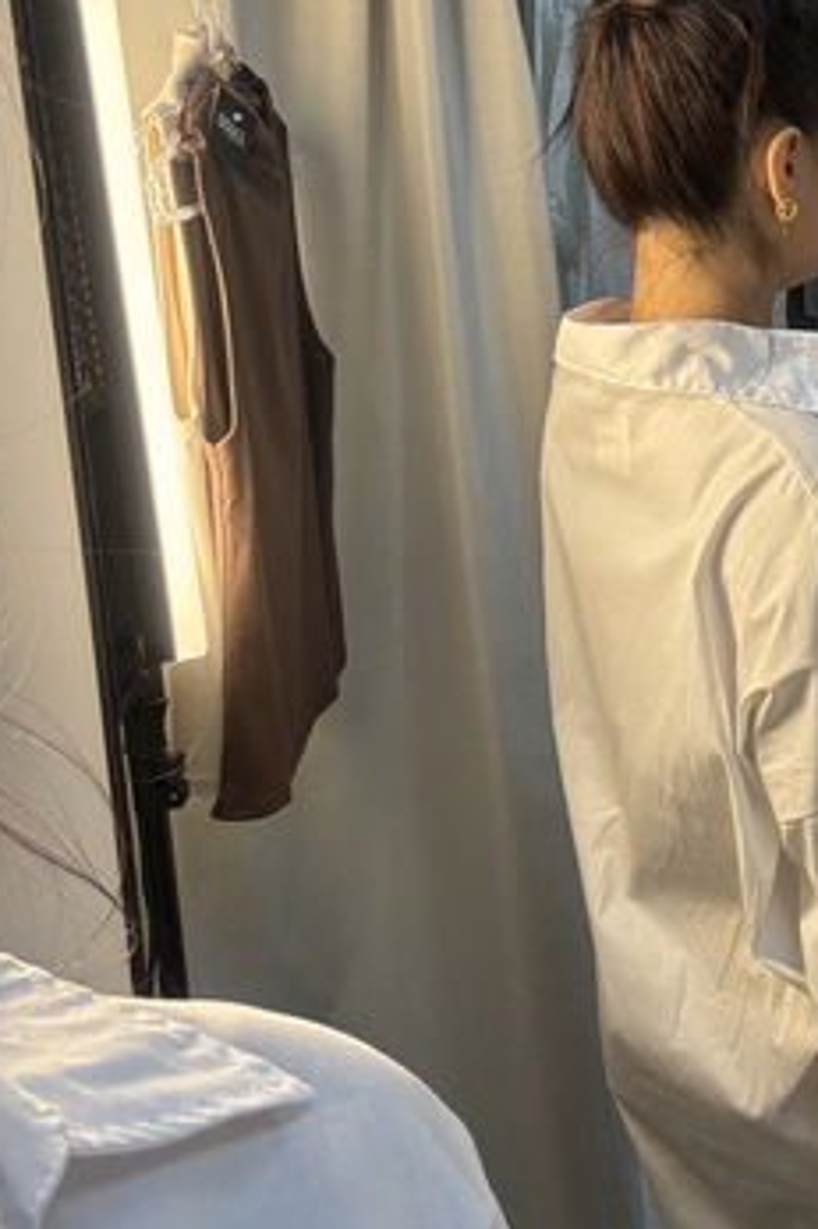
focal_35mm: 48
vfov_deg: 40.9
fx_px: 1638
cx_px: 517
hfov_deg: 27.9
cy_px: 480
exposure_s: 1/100
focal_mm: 2.69
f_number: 1.9
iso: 64
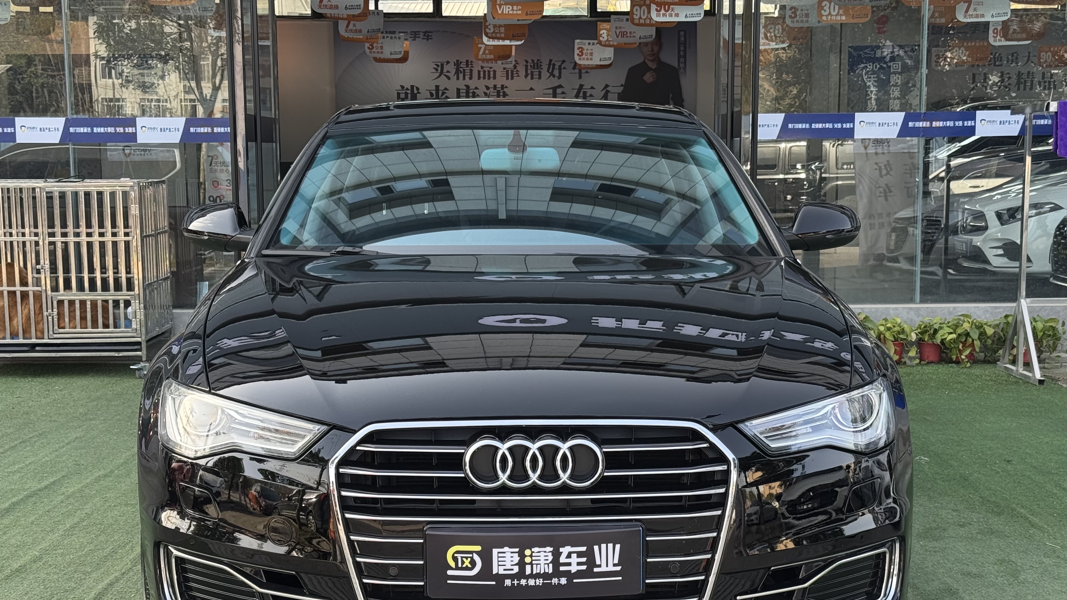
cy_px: 393
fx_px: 1726
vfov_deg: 19.7
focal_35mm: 61
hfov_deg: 34.4
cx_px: 529
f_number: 1.78
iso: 64
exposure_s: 1/356
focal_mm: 6.76
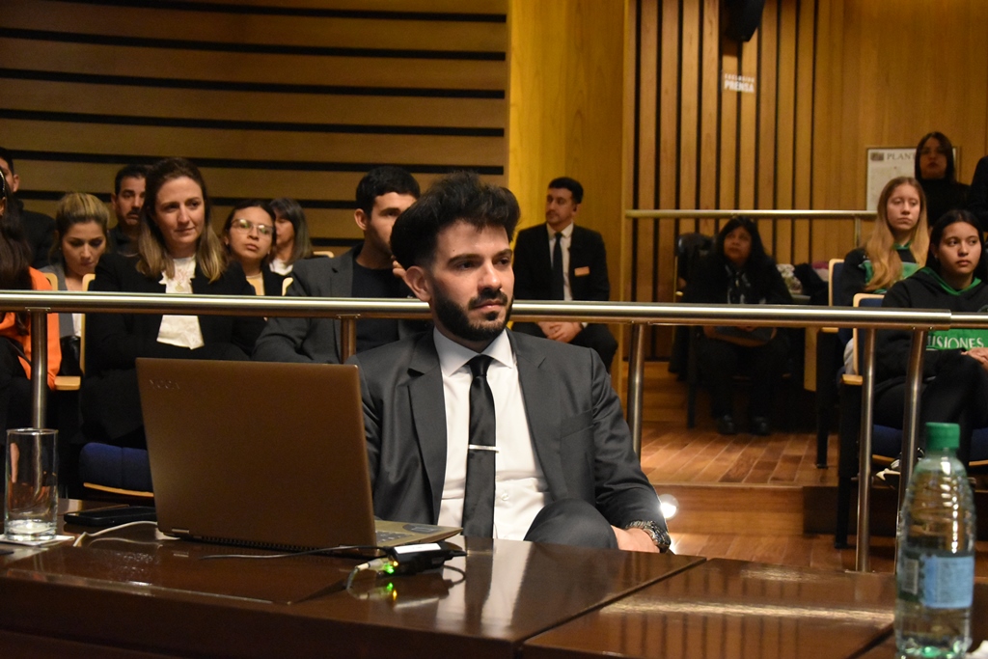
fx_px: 1400
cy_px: 330
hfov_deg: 38.9
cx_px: 494
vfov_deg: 26.5
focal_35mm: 51
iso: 6400
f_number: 4.2
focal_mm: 34
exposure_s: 1/125
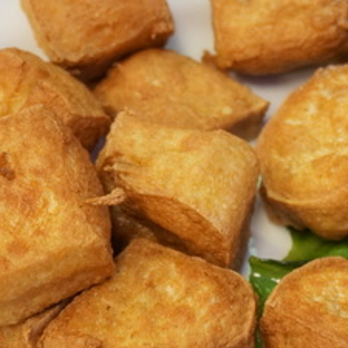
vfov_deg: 16.5
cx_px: 195
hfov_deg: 16.5
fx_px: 1197
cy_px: 188
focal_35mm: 105
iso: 1000
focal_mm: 29
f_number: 4.5
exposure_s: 1/60
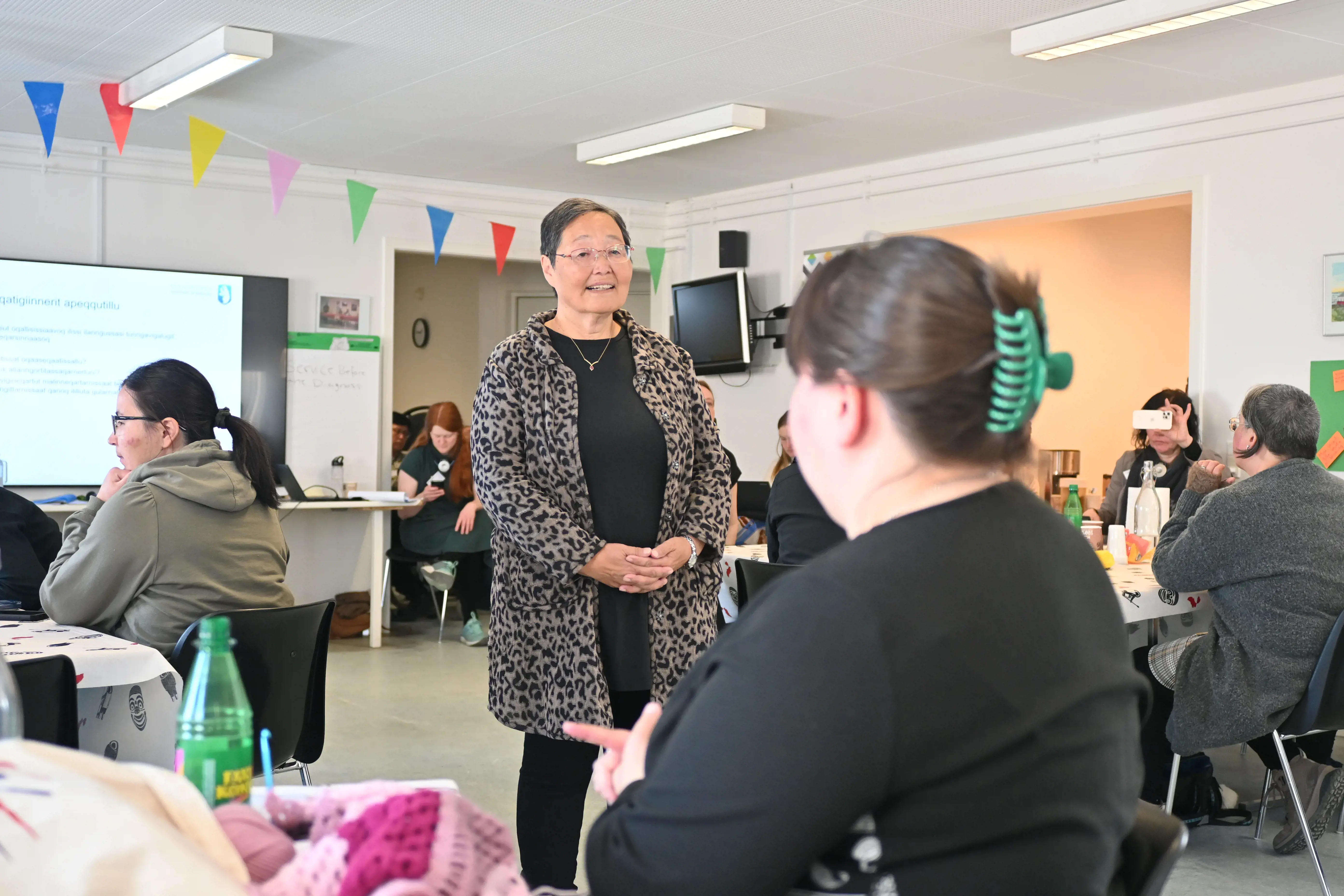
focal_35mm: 42
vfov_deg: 31.9
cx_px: 672
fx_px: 1568
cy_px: 448
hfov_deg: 46.4
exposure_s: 1/125
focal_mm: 28
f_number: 2.8
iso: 720
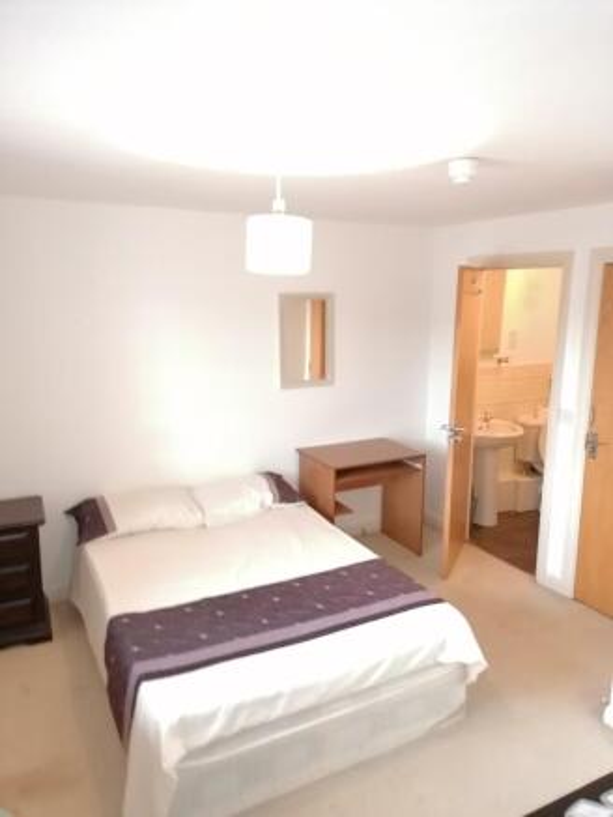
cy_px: 408
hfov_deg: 51.4
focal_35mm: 27
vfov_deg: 65.3
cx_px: 306
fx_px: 637
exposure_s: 1/25
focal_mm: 4.75
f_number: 1.8
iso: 500
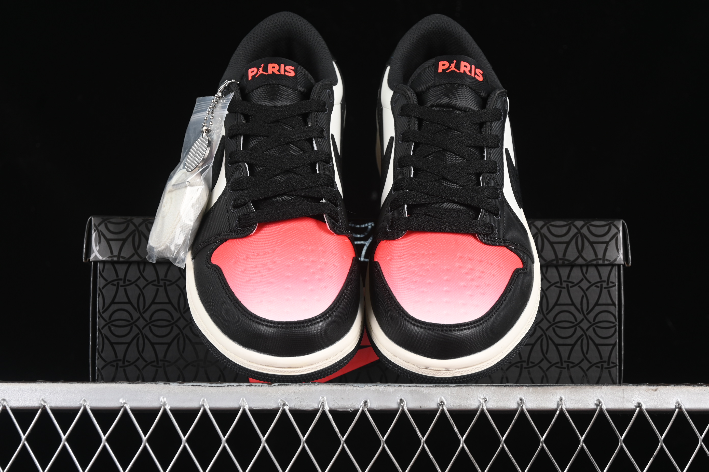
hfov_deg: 27.0
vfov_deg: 18.2
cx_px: 354
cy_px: 236
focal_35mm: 75
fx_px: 1477
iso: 160
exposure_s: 1/60
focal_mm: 50
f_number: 6.3
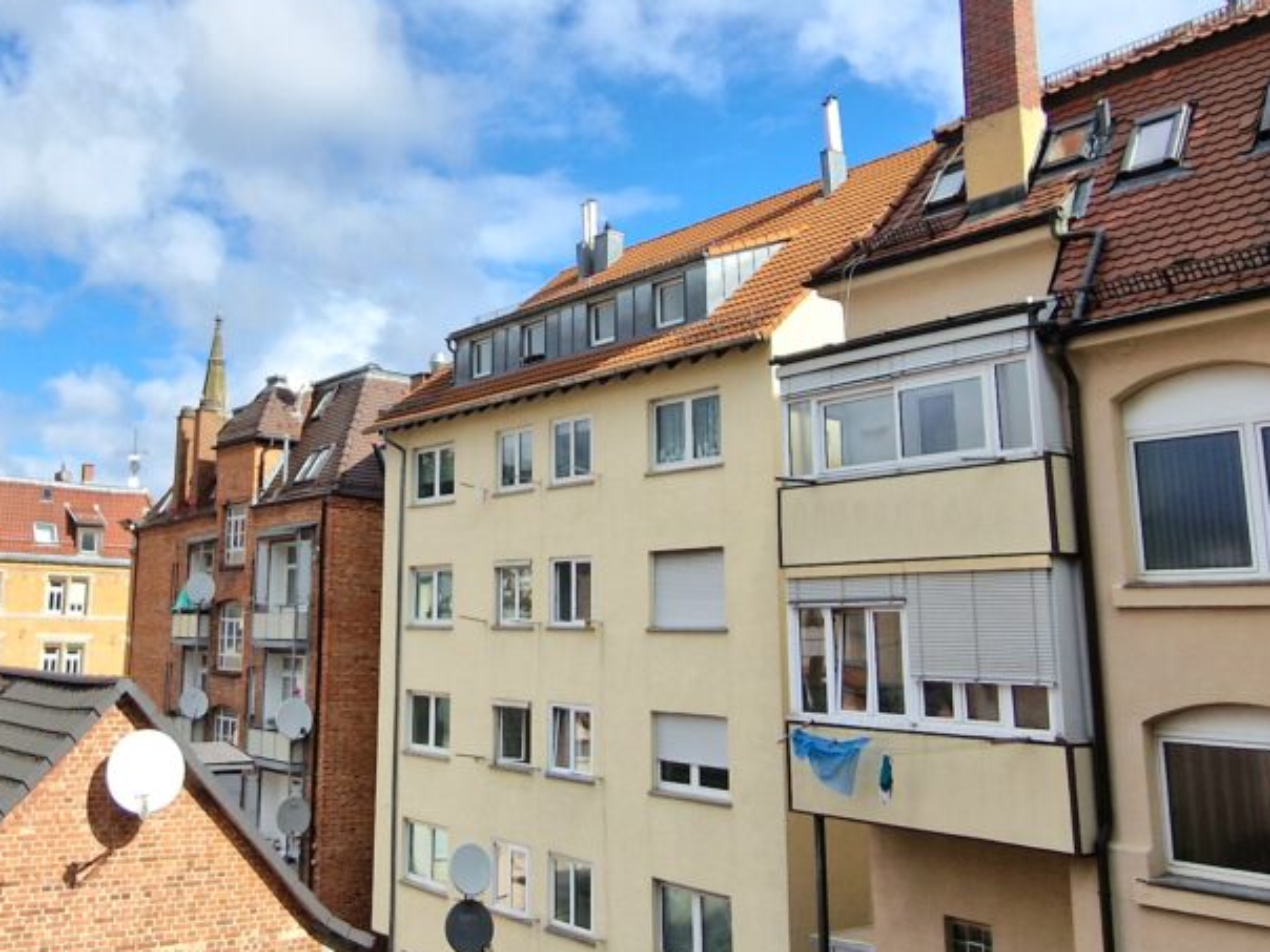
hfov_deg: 56.9
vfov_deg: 45.3
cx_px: 406
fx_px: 1137
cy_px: 412
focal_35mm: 31
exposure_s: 1/3333
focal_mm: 2.2
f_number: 2.2
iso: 50
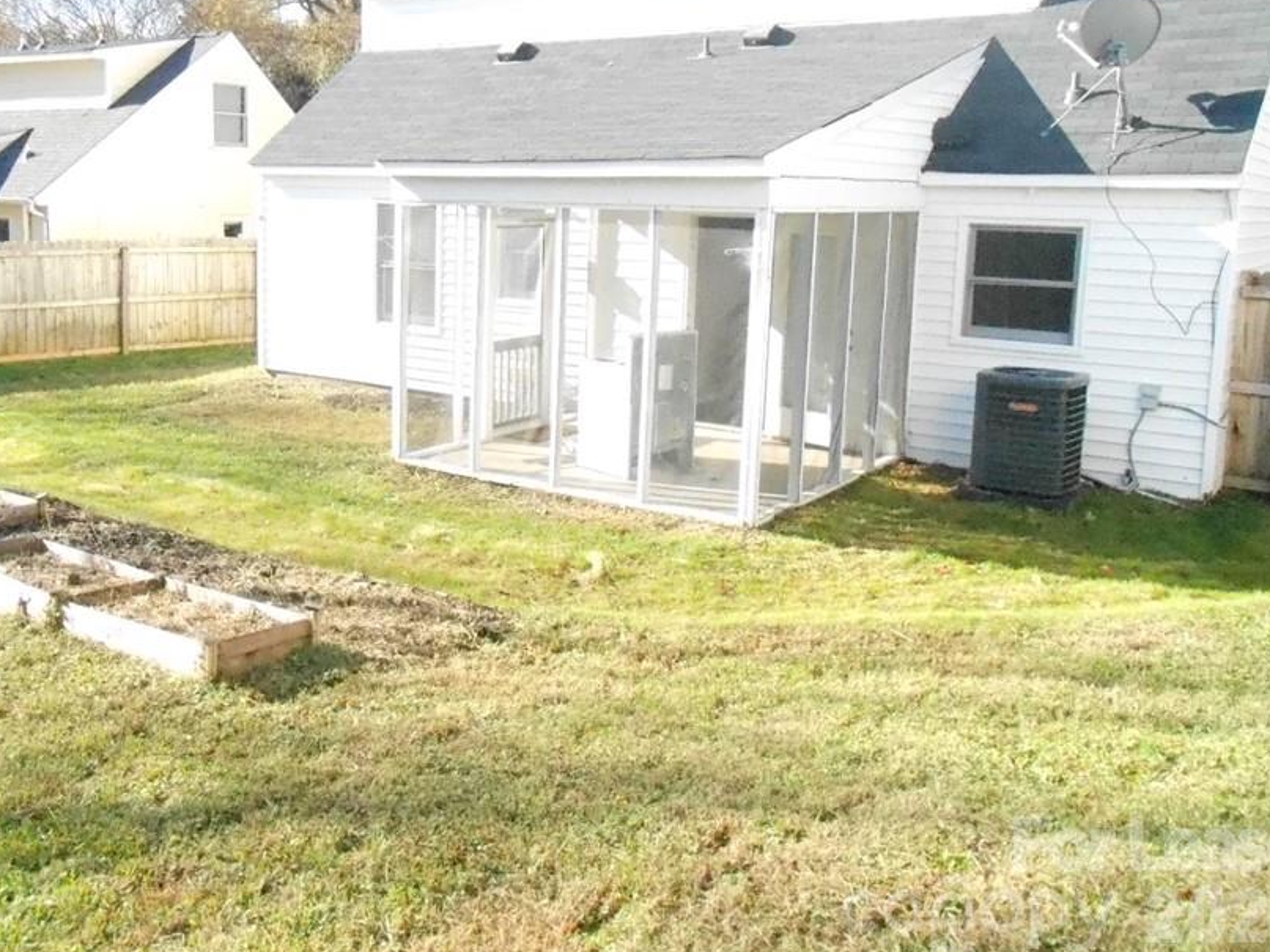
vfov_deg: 42.7
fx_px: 1211
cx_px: 510
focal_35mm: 33
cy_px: 367
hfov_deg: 55.0
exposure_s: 1/250
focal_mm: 4.6
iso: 1600
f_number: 11.5
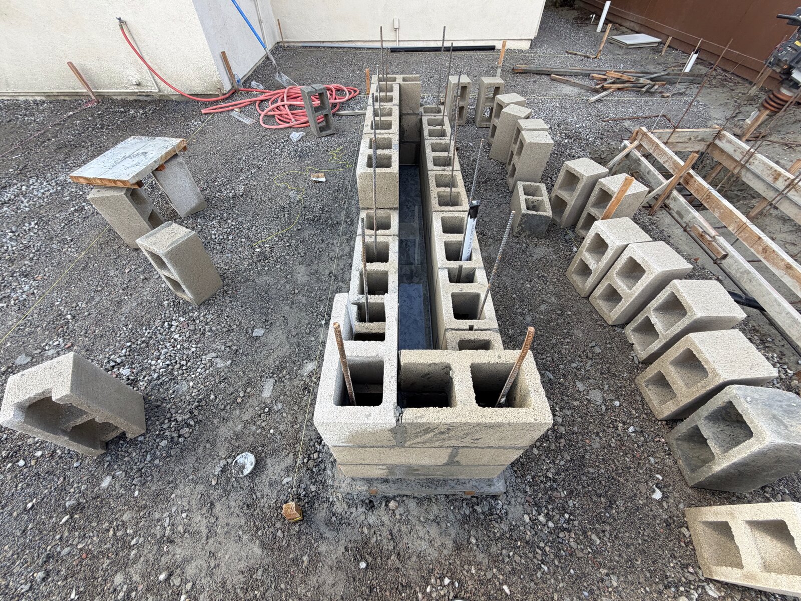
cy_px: 300
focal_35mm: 14
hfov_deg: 102.1
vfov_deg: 85.7
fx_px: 324
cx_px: 400
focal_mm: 2.22
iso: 40
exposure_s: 1/174
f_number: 2.2
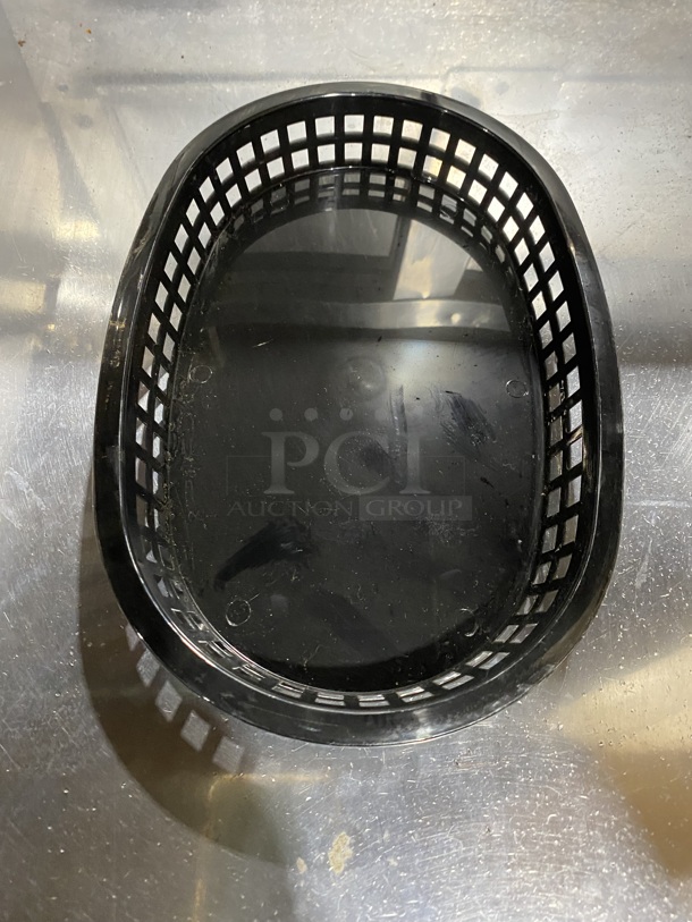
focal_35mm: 26
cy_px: 461
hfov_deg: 53.1
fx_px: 693
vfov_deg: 67.3
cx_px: 346
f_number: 1.8
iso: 500
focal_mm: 4.25
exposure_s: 1/60
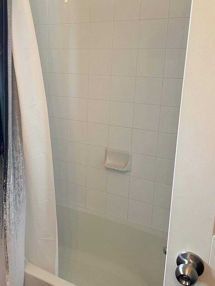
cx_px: 66
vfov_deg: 50.1
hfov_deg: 38.1
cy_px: 131
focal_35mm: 37
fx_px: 306
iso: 160
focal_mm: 4.2
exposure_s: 1/60
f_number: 1.6
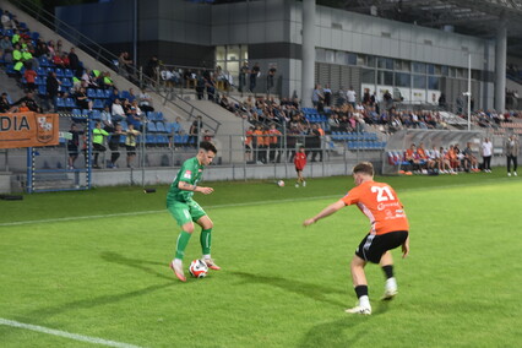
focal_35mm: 60
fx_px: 870
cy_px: 174
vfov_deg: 22.6
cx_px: 261
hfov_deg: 33.4
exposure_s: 1/100
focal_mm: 40
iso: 1000
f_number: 5
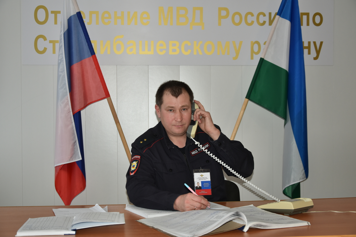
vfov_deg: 23.8
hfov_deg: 35.1
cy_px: 118
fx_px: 564
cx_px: 178
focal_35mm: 57
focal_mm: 38
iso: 400
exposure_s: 1/60
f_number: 4.5
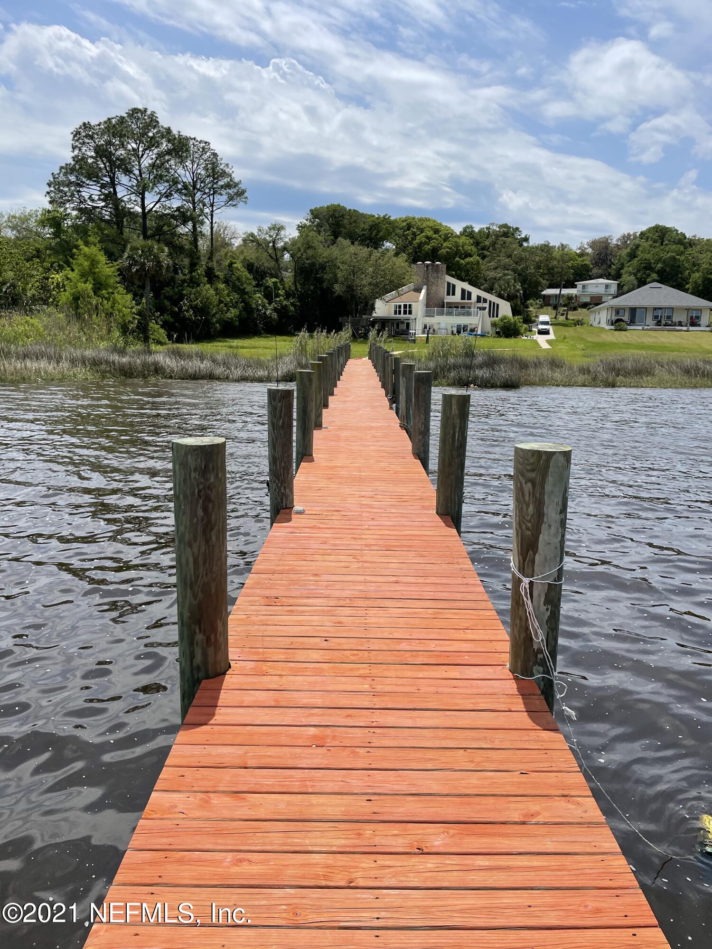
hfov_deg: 53.1
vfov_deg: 67.3
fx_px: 713
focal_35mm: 26
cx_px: 356
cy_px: 474
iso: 32
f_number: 1.6
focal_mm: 4.2
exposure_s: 1/5814
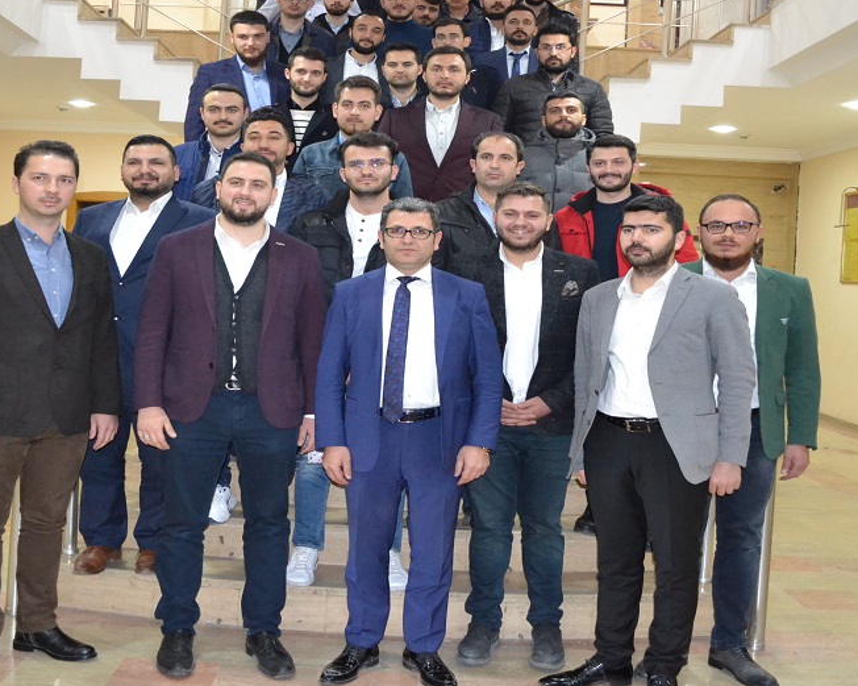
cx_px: 383
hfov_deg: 51.5
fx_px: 888
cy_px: 296
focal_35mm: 35
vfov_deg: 42.1
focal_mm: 18
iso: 3200
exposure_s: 1/60
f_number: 3.5
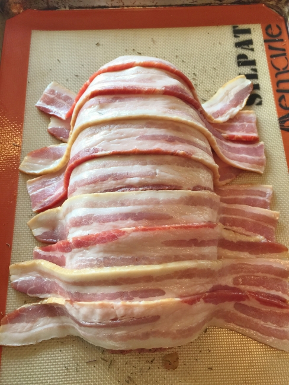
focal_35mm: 29
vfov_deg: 61.6
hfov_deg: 48.3
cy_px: 192
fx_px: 323
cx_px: 144
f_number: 2.2
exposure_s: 1/40
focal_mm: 4.15
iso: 32
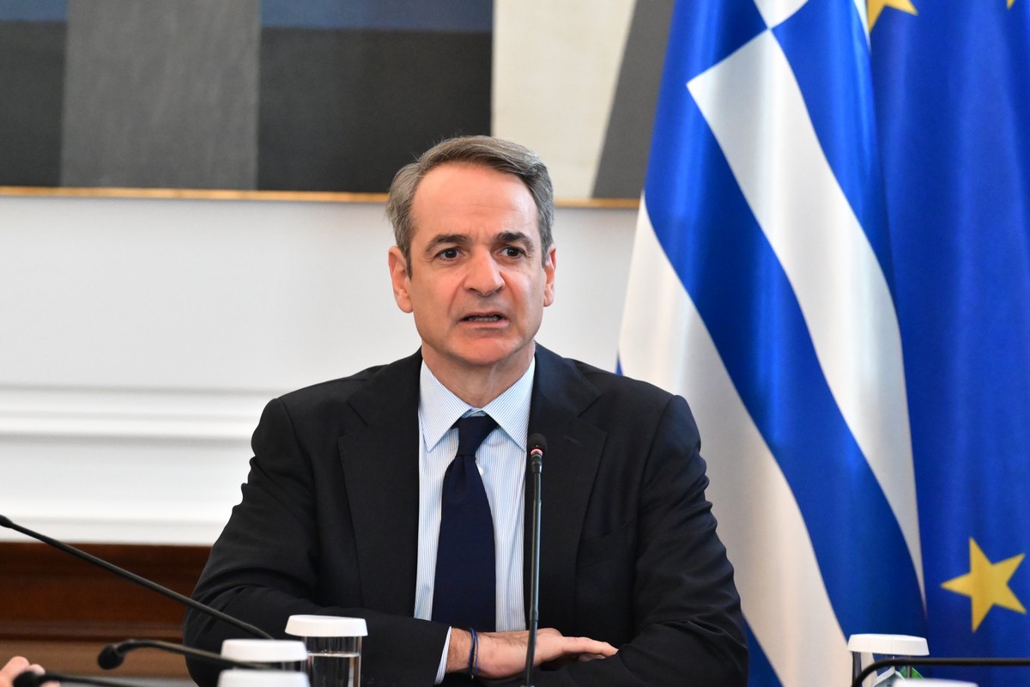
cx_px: 515
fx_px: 8583
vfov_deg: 4.6
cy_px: 344
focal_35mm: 300
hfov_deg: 6.9
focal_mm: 200
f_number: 4
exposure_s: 1/500
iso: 8000
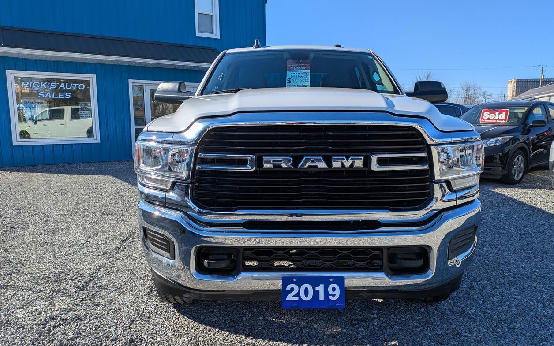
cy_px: 171
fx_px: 408
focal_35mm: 27
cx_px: 275
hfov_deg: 68.4
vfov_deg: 46.0
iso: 41
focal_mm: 5.43
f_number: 1.89
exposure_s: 1/2294
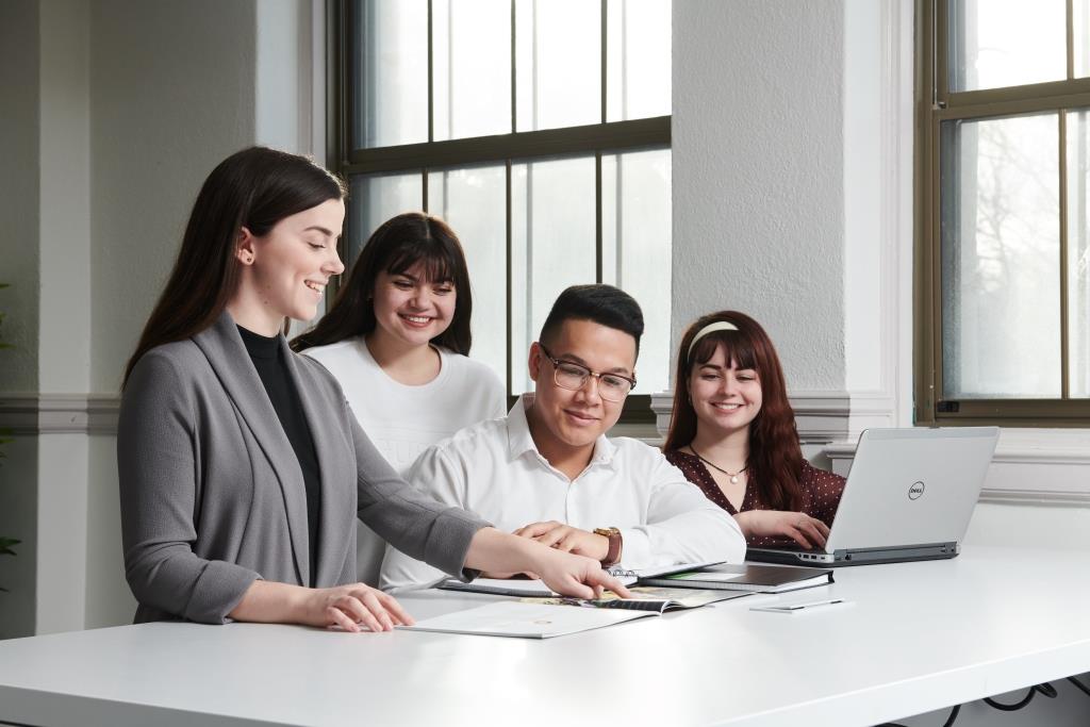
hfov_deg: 28.8
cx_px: 545
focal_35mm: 70
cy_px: 364
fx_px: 2120
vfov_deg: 19.5
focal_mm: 70
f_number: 9
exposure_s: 1/125
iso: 400
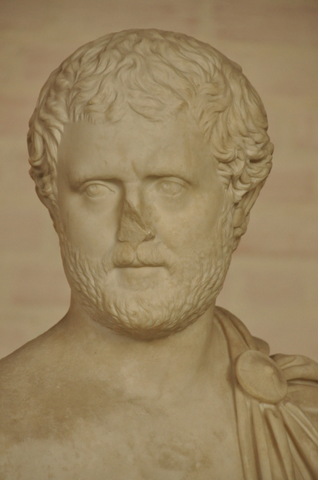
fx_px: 3989
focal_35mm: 300
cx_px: 159
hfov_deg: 4.6
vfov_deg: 6.9
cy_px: 240
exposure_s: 1/50
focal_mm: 200
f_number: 5.6
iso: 1000
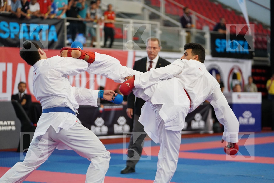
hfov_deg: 18.4
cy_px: 92
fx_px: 845
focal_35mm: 111
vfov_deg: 12.3
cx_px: 137
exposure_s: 1/1000
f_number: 2.8
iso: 2500
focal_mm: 111
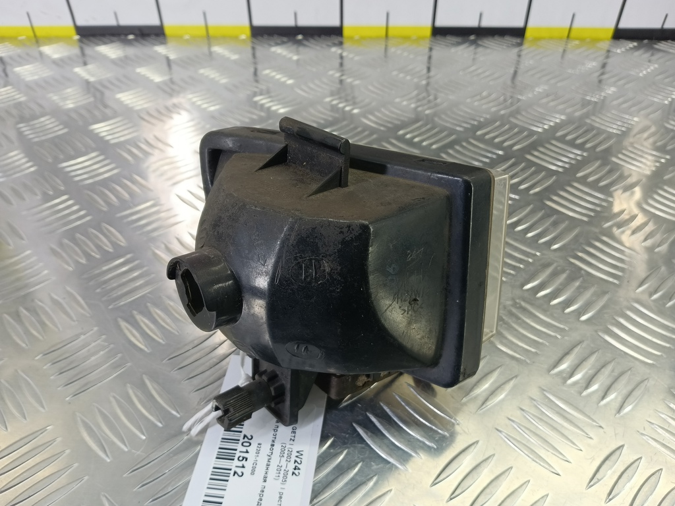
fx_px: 448
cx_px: 338
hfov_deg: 73.9
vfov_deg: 58.9
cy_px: 253
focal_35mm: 23
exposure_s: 1/50
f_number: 1.6
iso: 133
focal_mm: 4.11
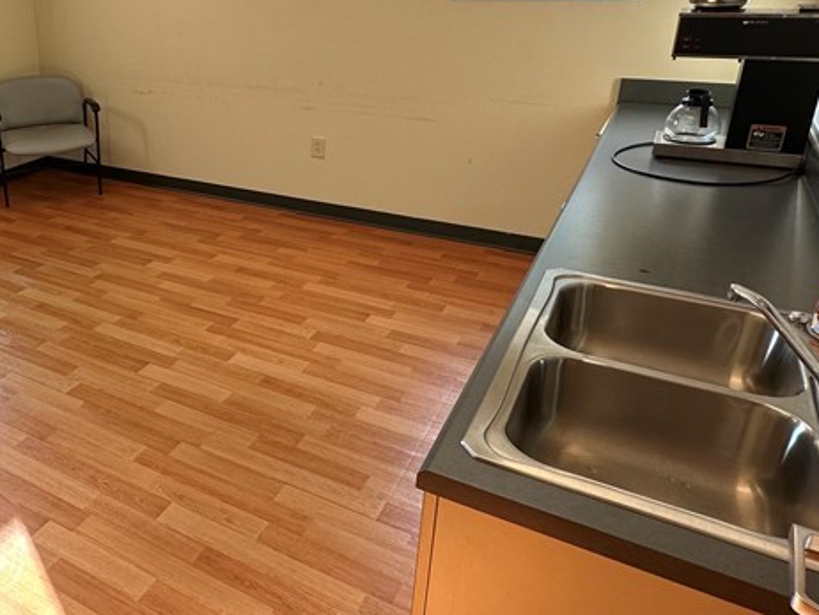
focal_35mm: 31
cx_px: 154
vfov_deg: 45.0
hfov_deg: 54.0
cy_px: 223
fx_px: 734
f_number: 2.2
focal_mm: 2.22
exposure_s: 1/99
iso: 80
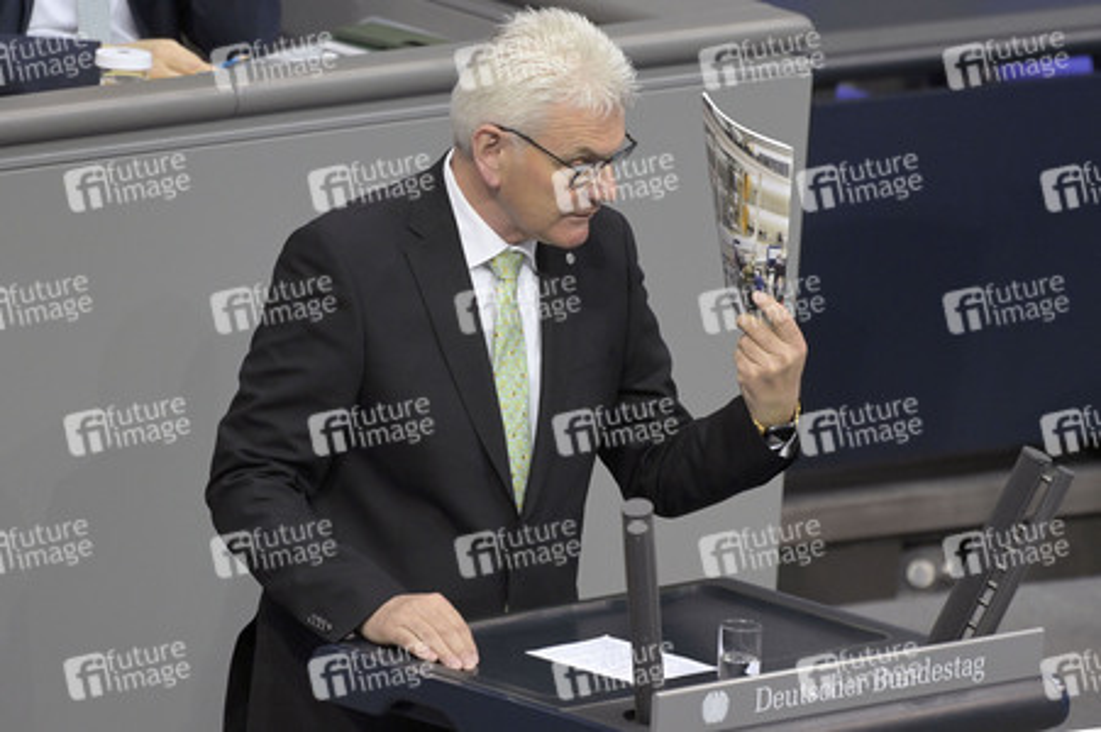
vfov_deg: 3.8
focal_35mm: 360
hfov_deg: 5.7
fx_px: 11002
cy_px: 366
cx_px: 550
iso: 6400
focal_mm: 360
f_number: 5.6
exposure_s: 1/400
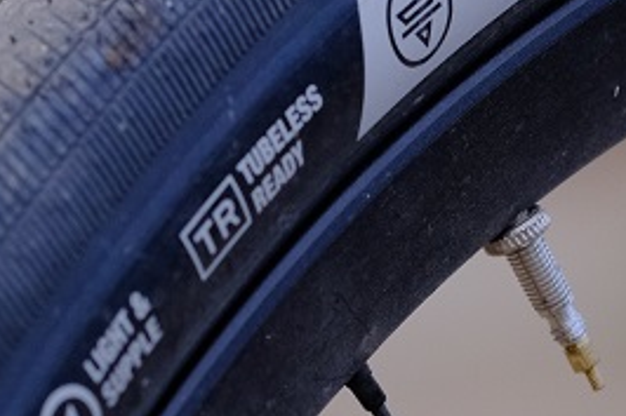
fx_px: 7942
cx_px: 431
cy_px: -42
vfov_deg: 3.0
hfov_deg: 4.5
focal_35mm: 457
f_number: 4
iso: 1600
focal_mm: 90
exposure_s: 1/1000
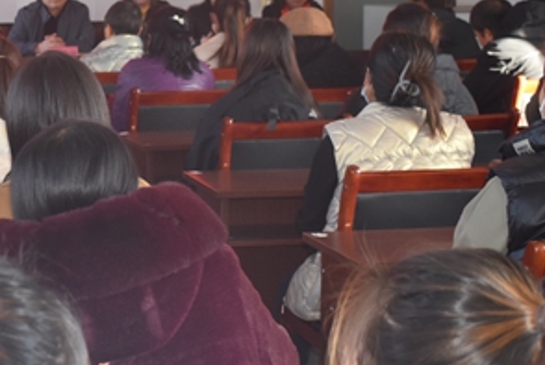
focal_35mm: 104
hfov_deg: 19.0
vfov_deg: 13.2
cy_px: 129
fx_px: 1577
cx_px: -7
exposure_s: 1/80
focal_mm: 30
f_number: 4.5
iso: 800
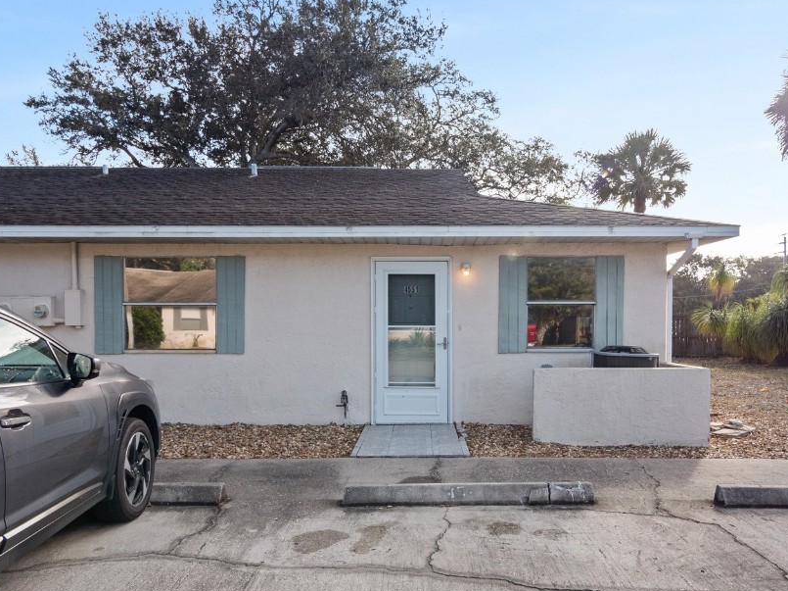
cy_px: 337
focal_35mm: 28
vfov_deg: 49.6
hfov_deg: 63.4
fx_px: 637
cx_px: 426
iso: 200
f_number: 7.1
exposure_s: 1/320
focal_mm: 11
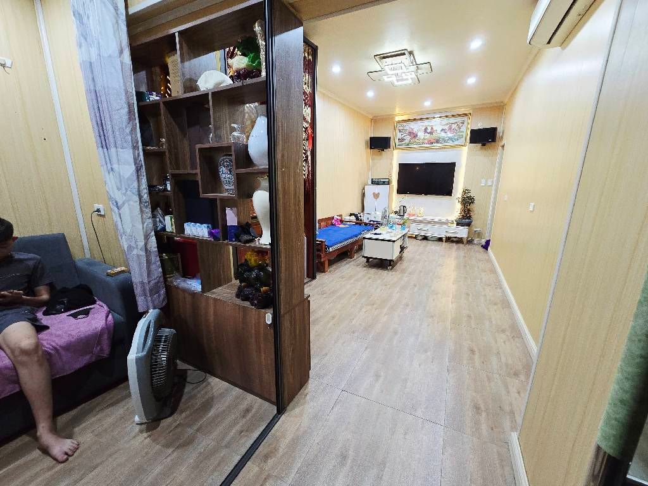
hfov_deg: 106.2
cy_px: 243
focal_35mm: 13
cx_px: 324
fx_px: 243
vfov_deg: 89.9
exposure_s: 1/50
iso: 320
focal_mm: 2.2
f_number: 2.2
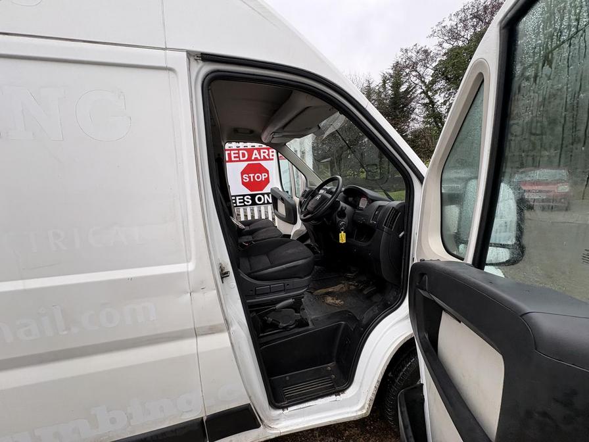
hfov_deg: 102.1
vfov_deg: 85.7
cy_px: 221
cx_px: 294
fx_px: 238
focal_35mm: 14
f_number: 2.2
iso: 40
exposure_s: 1/99
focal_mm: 2.22
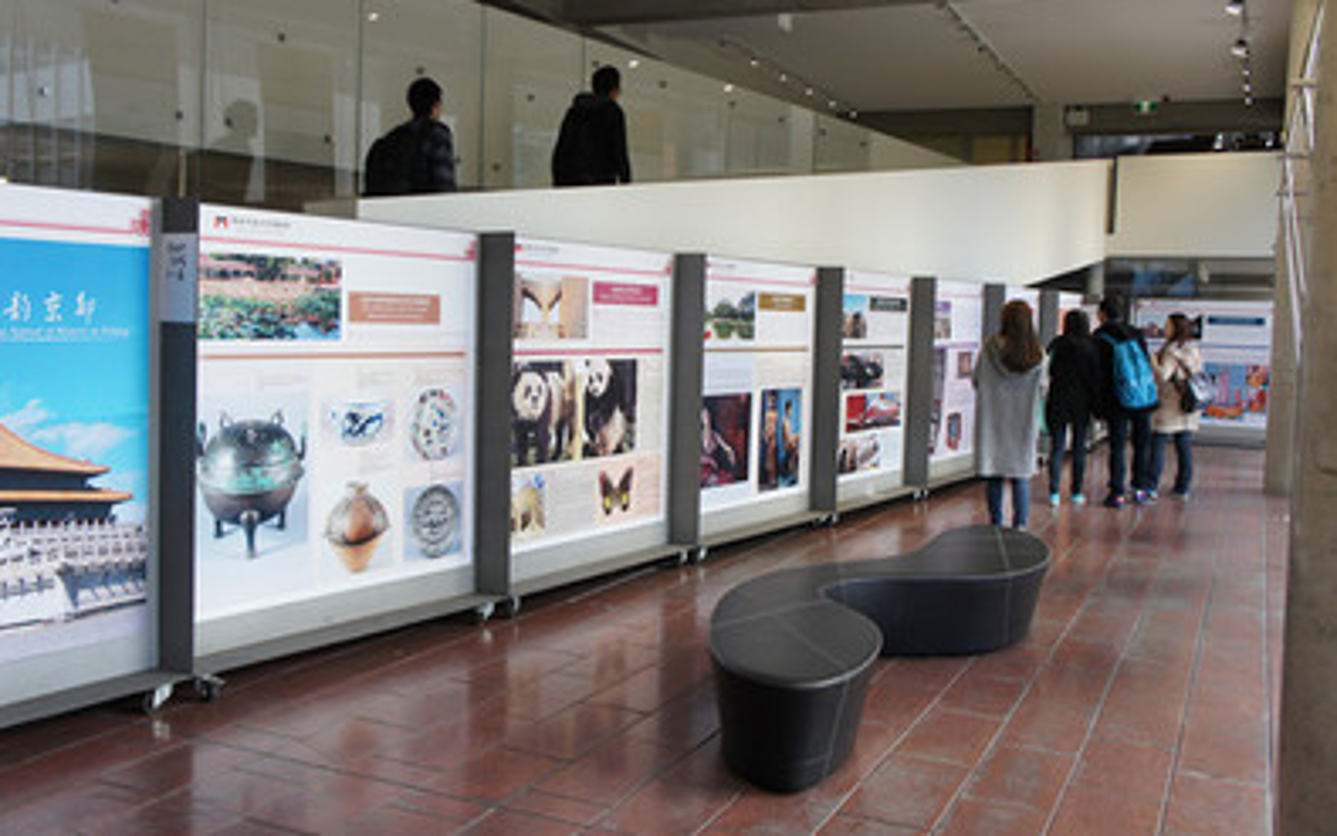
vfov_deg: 37.3
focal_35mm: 34
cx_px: 670
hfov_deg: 56.7
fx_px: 1239
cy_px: 389
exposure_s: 1/50
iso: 200
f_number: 4.5
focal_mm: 22
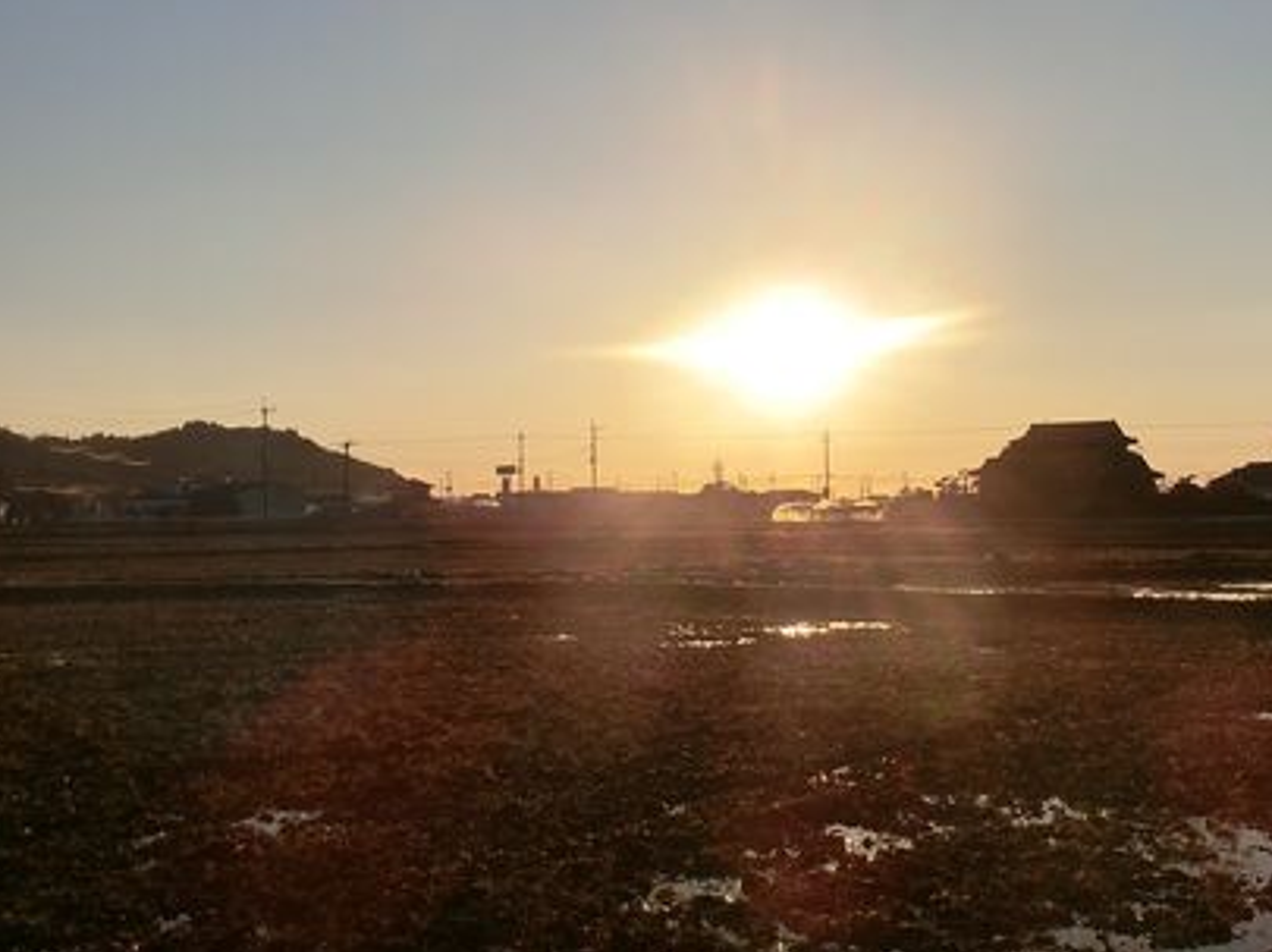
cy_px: 371
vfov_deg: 33.4
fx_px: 1579
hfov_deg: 43.9
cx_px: 666
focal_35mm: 43
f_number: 7.4
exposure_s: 1/1000
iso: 80
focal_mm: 5.2
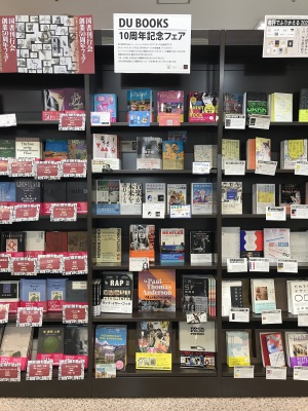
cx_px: 154
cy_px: 206
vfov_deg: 63.4
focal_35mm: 28
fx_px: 332
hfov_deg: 49.7
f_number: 1.8
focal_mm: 3.99
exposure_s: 1/33
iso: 20
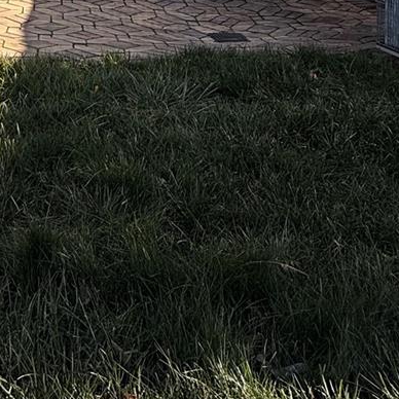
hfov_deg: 33.1
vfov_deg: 29.0
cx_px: 47
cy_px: -104
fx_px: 639
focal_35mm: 49
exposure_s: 1/751
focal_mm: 2.22
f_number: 2.2
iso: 50
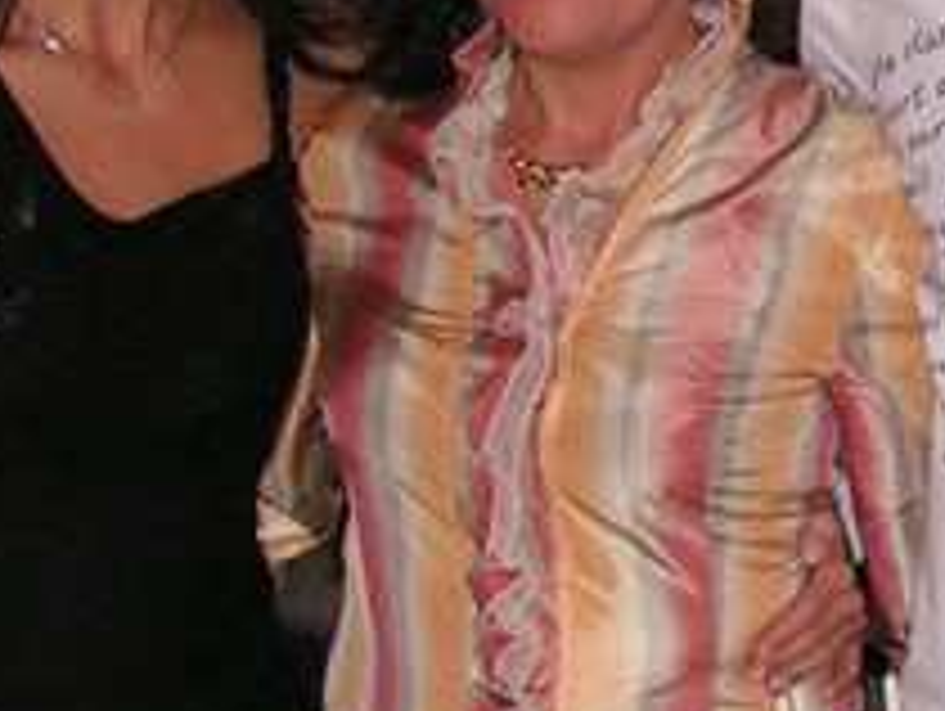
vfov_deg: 10.8
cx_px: 1192
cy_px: 108
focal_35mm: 137
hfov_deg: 13.9
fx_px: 3744
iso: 200
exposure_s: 1/40
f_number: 3.2
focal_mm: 6
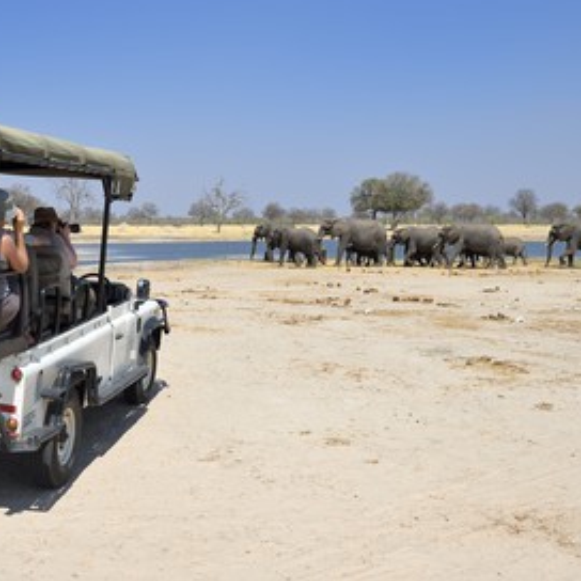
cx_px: 177
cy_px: 286
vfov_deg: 40.0
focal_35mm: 42
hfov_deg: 39.4
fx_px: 798
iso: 200
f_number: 9
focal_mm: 32
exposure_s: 1/640
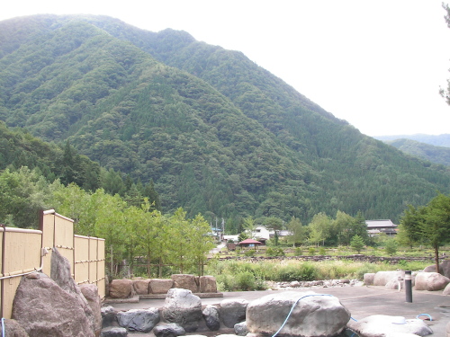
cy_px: 168
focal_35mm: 38
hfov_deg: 49.0
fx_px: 494
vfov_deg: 37.7
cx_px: 225
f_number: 4.5
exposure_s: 1/85.1
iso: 50
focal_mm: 6.3
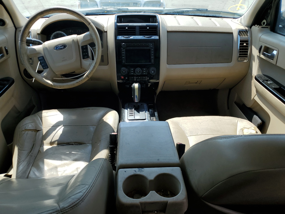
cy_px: 107
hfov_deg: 67.3
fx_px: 214
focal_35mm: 26
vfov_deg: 53.1
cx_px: 142
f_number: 1.5
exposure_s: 1/1111
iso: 50
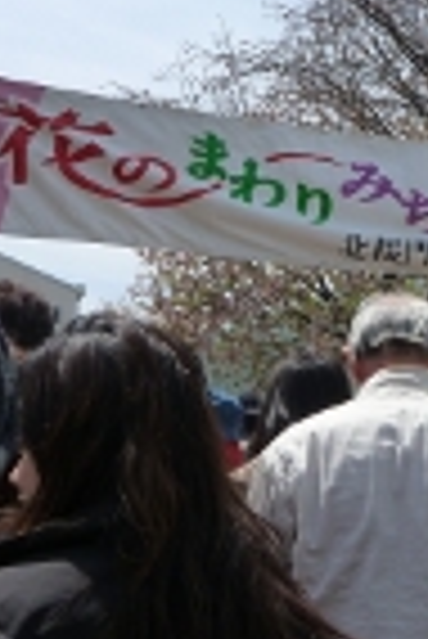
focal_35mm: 64
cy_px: 178
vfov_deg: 31.0
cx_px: 329
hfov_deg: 21.1
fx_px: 1138
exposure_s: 1/400
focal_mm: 4.5
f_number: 5.6
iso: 125
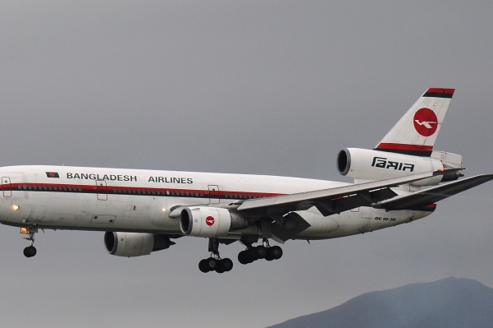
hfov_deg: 4.3
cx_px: 214
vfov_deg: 2.9
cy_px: 189
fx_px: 6551
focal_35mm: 479
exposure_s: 1/500
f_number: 4.8
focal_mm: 240
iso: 400
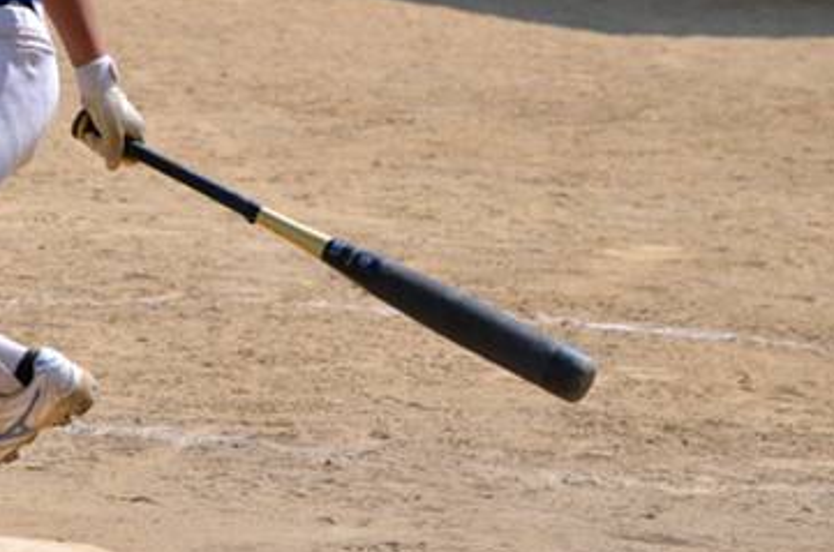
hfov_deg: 6.3
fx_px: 7536
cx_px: -2
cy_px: 49
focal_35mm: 326
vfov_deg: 4.2
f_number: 6.3
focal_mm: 98
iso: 400
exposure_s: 1/1600
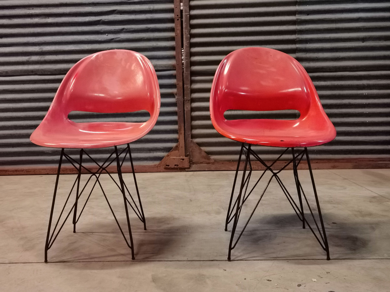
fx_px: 361
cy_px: 146
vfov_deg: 44.2
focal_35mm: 32
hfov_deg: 56.8
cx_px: 195
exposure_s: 1/33.3
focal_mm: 6.71
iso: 640
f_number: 1.9
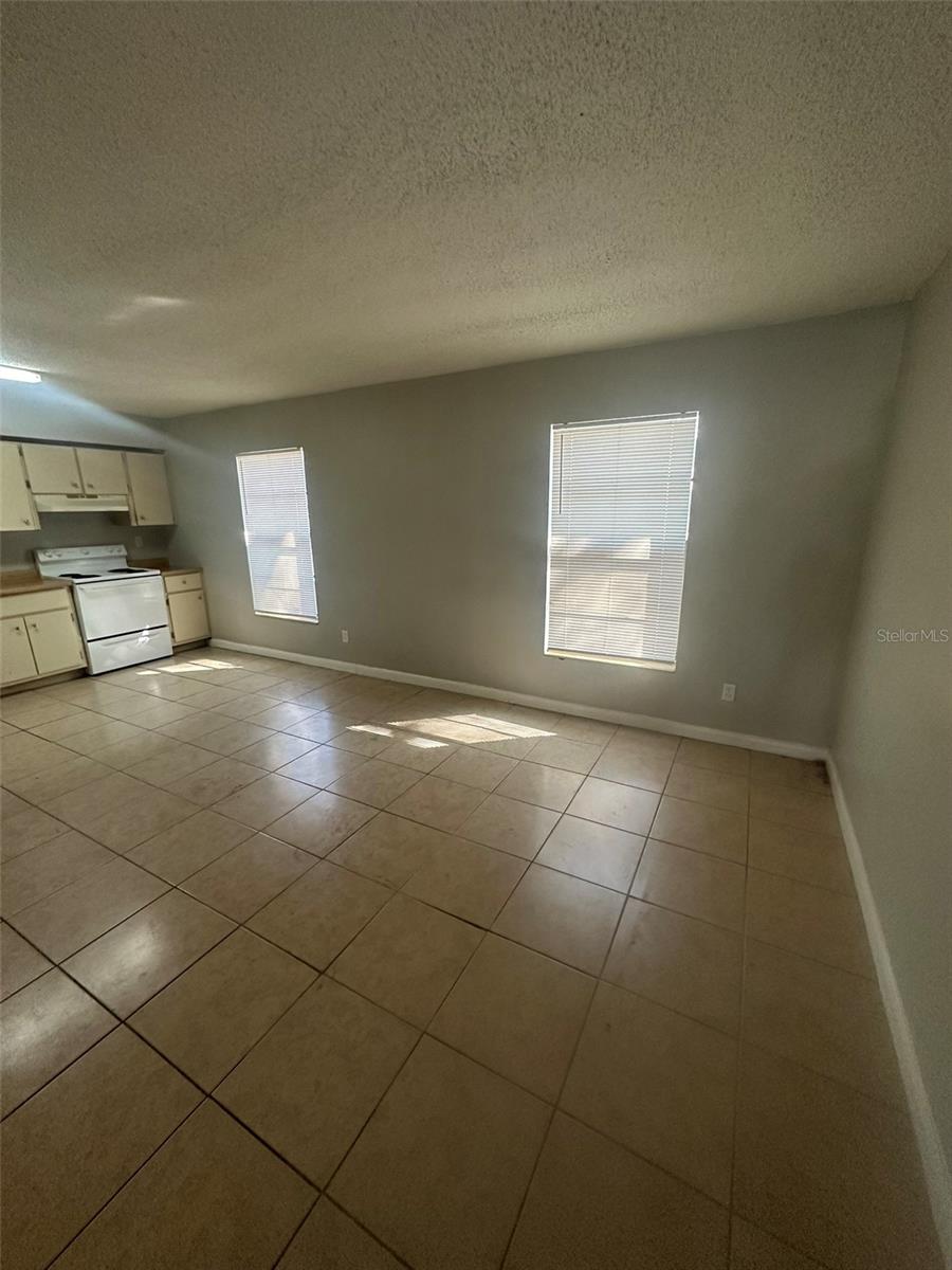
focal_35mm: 14
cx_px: 476
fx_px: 513
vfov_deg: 102.1
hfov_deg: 85.7
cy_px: 635
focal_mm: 2.22
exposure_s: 1/104
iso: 250
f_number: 2.2
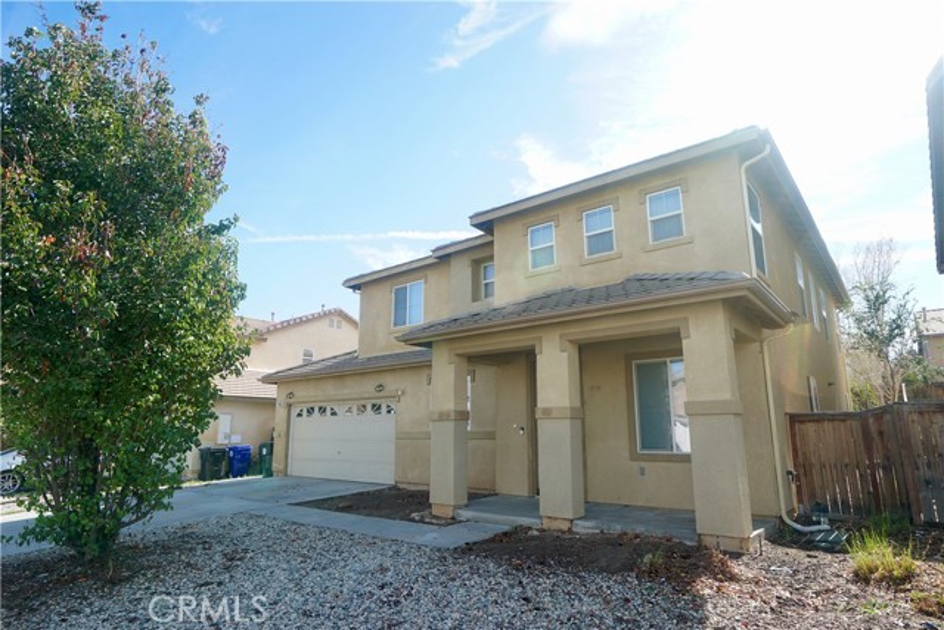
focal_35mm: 20
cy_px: 315
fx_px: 525
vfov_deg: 62.0
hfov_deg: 84.0
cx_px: 472
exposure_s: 1/100
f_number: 8
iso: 100
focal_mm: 20
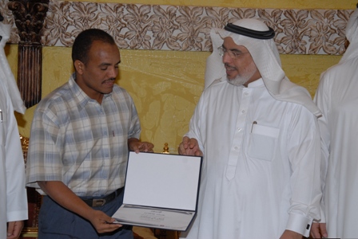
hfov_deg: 23.3
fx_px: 866
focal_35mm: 87
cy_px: 120
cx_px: 179
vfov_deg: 15.8
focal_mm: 58
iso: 500
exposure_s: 1/80
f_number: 8
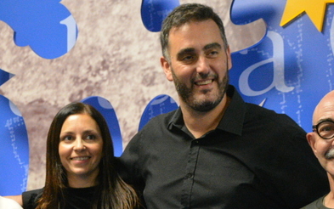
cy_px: 238
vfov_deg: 11.6
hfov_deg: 18.7
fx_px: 1011
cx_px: 91
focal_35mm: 111
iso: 4500
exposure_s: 1/125
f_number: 4.2
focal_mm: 30
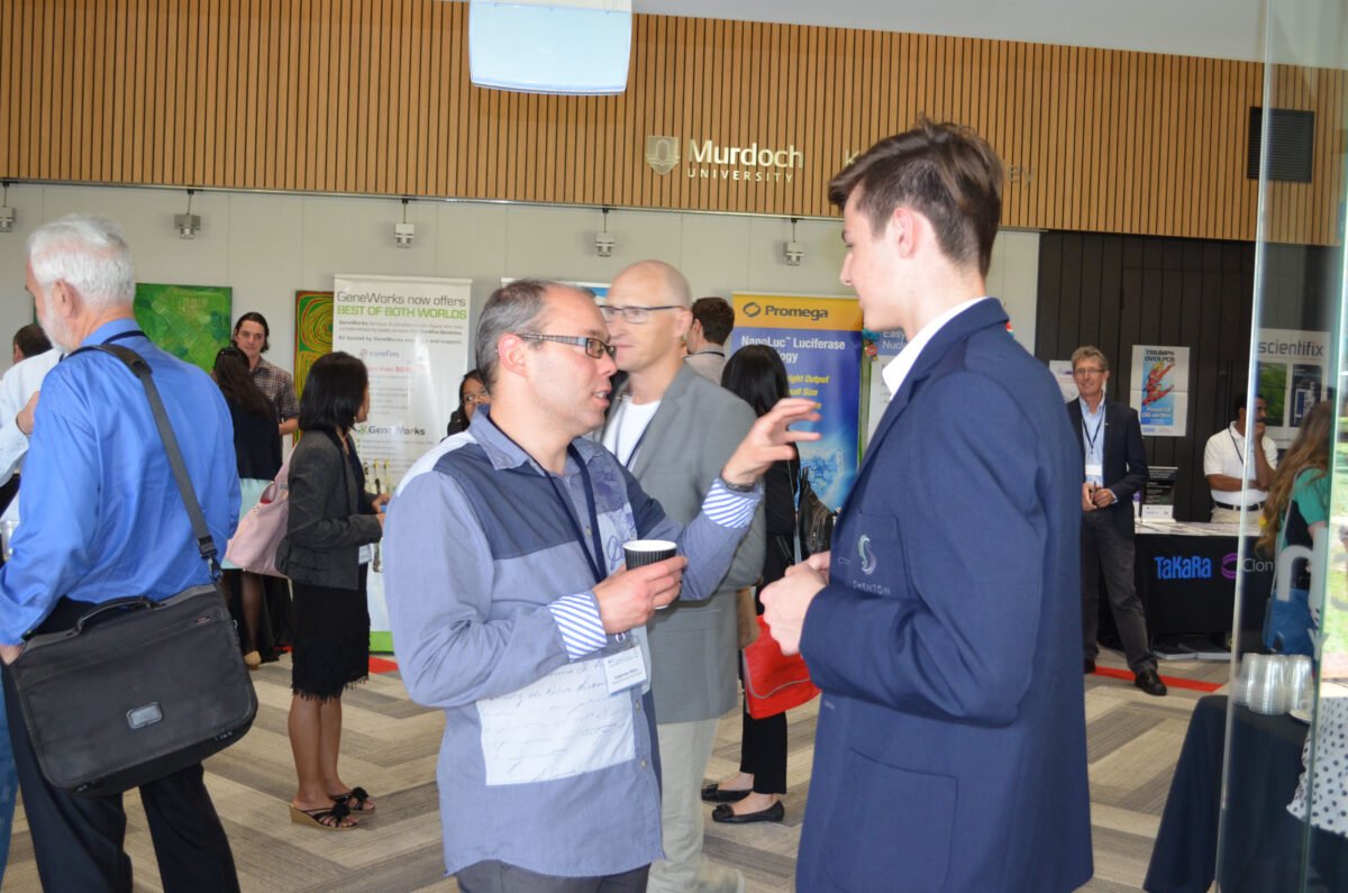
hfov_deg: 53.2
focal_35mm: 36
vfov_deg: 36.7
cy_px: 446
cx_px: 674
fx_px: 1345
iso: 800
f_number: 4
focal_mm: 24
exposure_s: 1/60
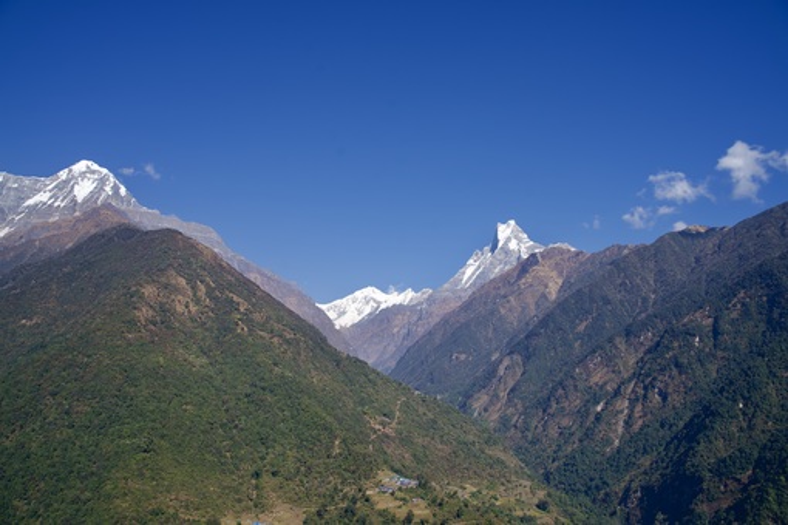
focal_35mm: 28
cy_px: 262
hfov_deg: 65.5
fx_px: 613
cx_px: 394
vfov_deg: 46.4
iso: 100
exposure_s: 1/400
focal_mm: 28
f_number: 7.1
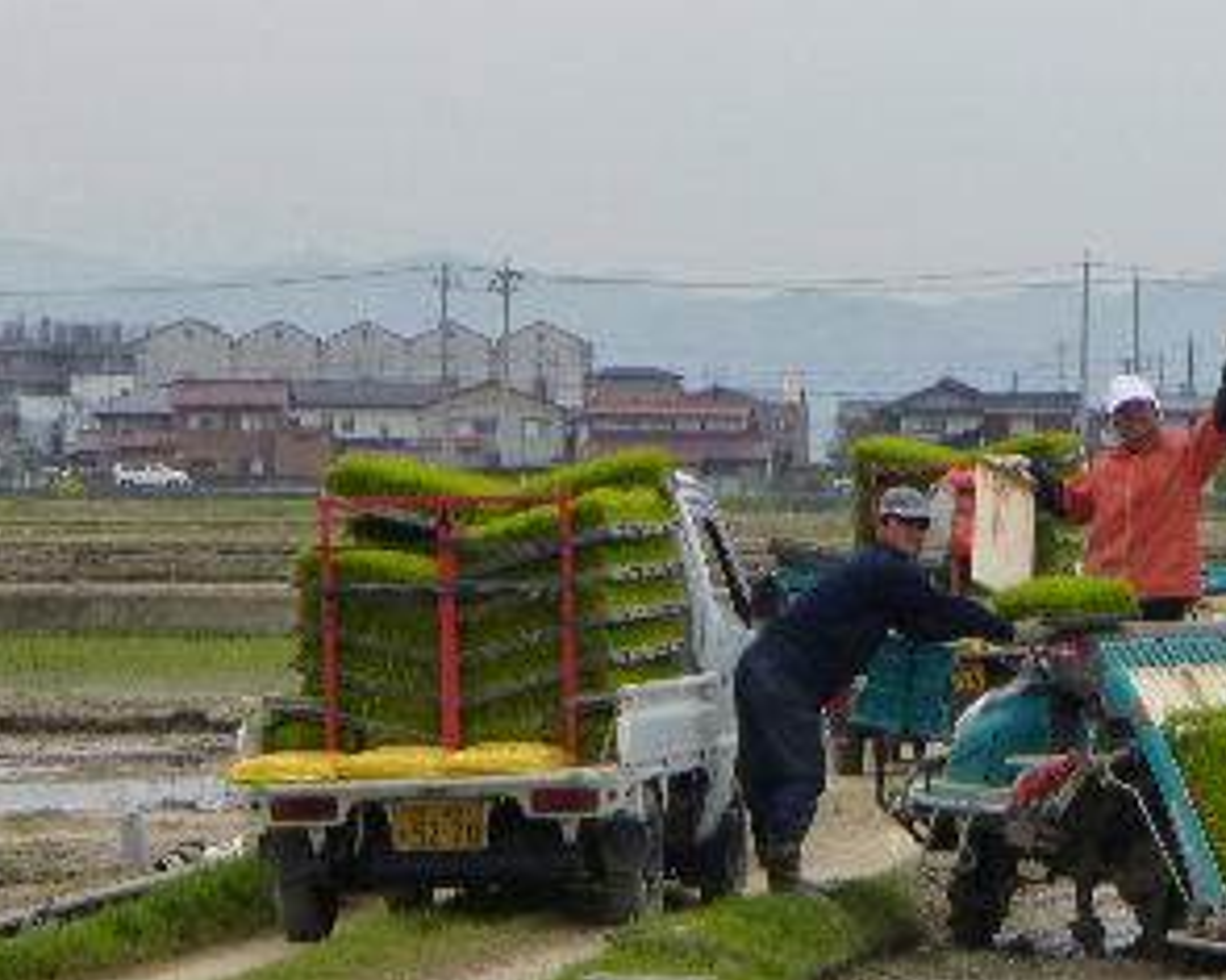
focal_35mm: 229
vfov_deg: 6.8
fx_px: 8306
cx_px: 1322
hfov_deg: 8.4
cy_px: 375
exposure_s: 1/320
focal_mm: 18
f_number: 5.7
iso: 160
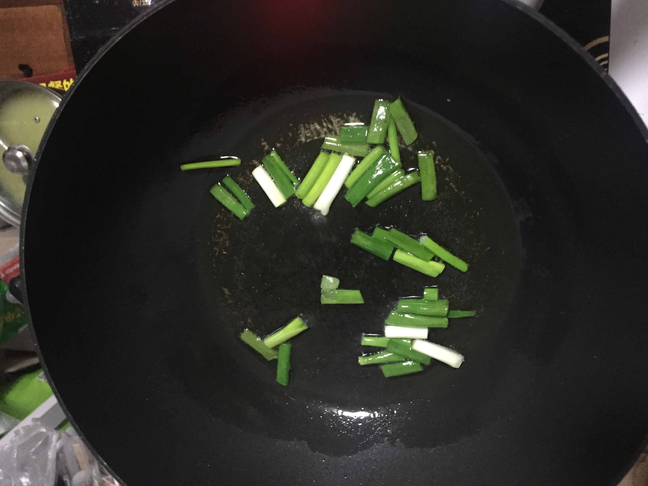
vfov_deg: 48.2
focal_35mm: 29
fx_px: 543
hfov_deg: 61.7
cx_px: 324
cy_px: 243
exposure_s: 1/17
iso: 500
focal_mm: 4.15
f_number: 2.2
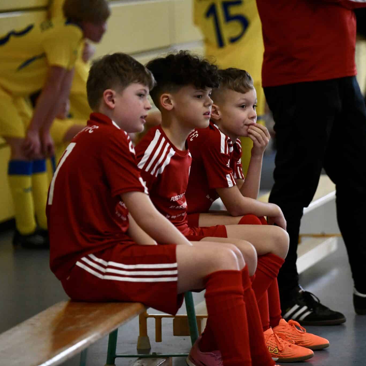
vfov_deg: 8.3
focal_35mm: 211
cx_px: 214
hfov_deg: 8.3
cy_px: 183
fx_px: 2524
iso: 5000
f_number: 2.8
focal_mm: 165
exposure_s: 1/1250
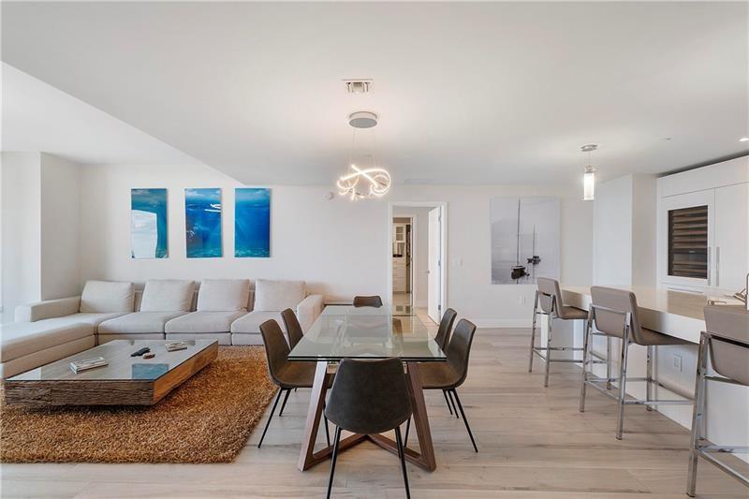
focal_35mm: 15
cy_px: 250
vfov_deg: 77.3
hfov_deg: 100.4
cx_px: 374
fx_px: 312
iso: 160
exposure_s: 1/5
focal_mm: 10
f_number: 11
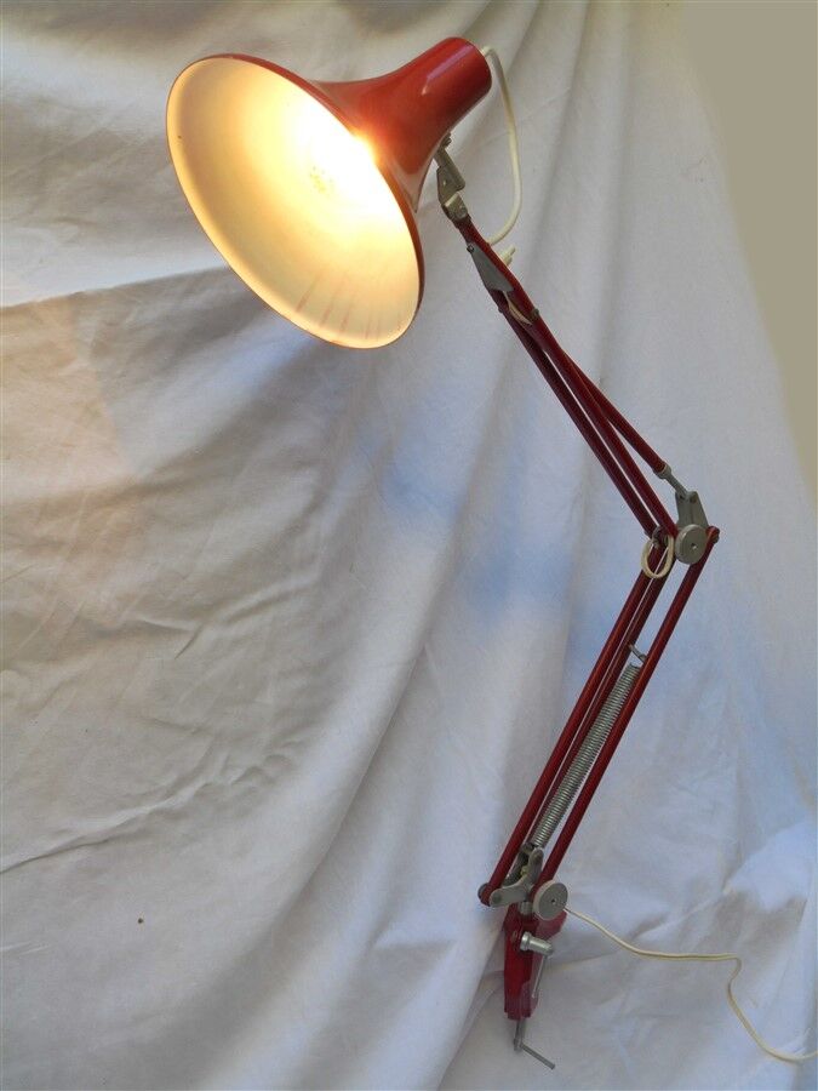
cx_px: 409
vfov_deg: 34.3
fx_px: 1764
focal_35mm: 56
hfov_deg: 26.1
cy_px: 546
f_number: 5.2
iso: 100
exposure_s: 1/50
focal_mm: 10.1
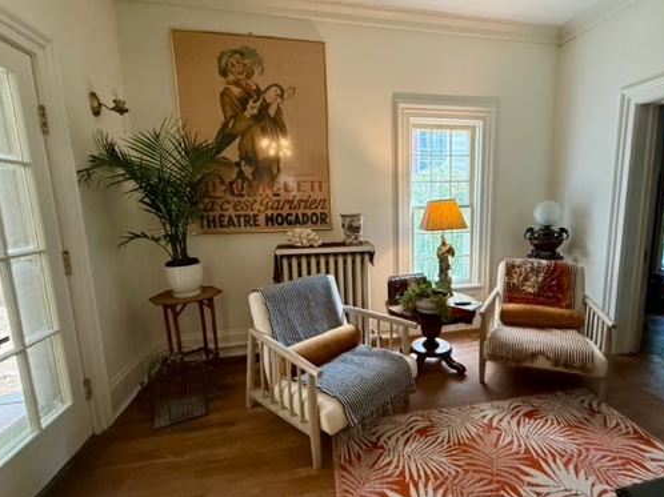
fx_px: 345
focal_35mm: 18
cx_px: 384
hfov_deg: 87.1
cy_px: 256
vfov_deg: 71.5
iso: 400
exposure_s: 1/120
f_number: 2.2
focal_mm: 2.22
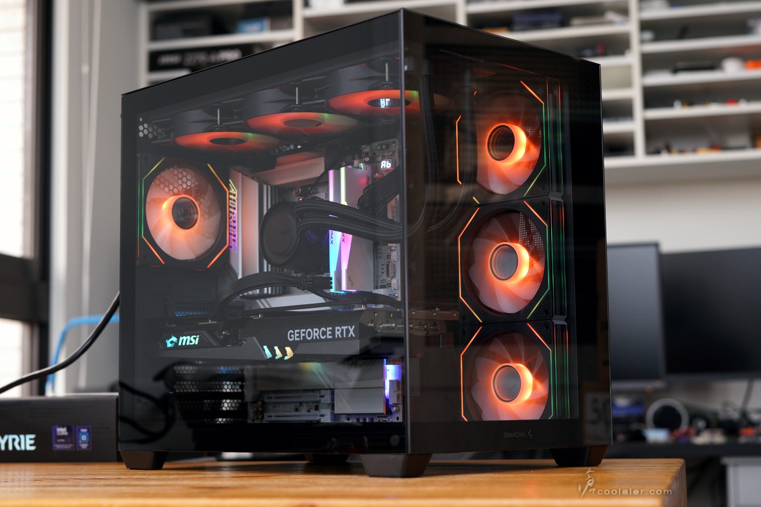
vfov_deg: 22.6
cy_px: 254
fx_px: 1268
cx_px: 380
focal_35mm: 60
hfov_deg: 33.4
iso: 400
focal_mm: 40
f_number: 3.5
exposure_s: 1/50
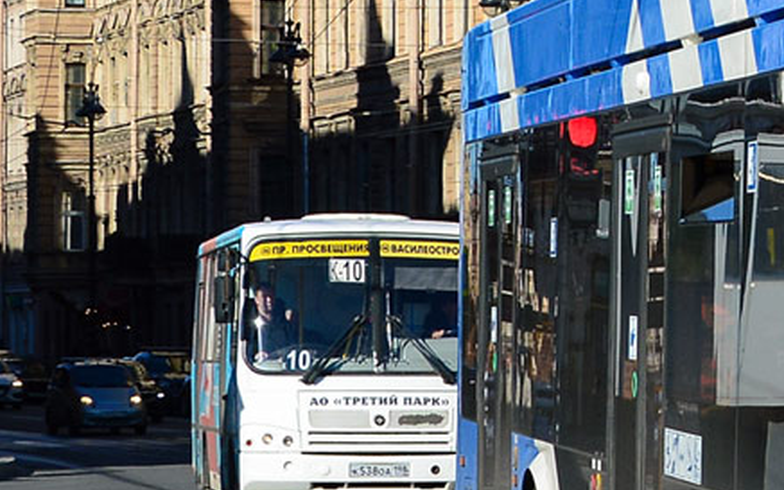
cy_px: 188
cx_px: 1258
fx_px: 3140
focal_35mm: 147
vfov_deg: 8.9
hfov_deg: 13.2
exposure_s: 1/1000
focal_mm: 28
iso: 200
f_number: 7.1
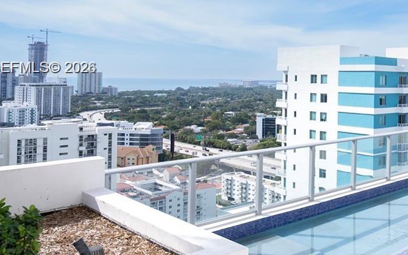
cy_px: 68
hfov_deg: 44.1
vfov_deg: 32.2
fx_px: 434
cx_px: 394
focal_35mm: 39
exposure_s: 1/1250
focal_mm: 16
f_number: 4
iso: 250
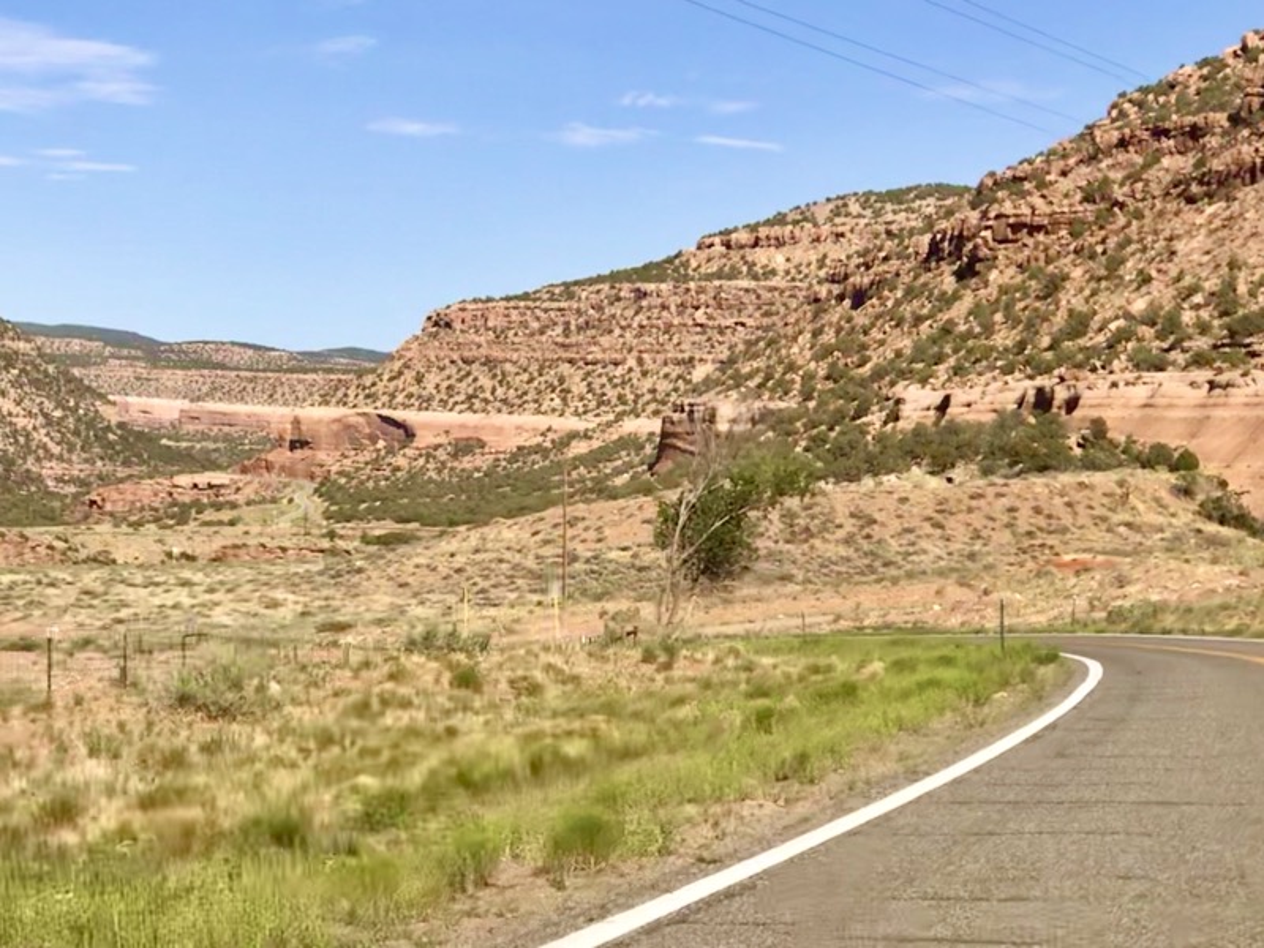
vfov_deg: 25.7
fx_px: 2081
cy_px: 474
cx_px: 632
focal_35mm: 57
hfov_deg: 33.8
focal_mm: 6.6
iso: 20
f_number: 2.8
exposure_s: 1/1259
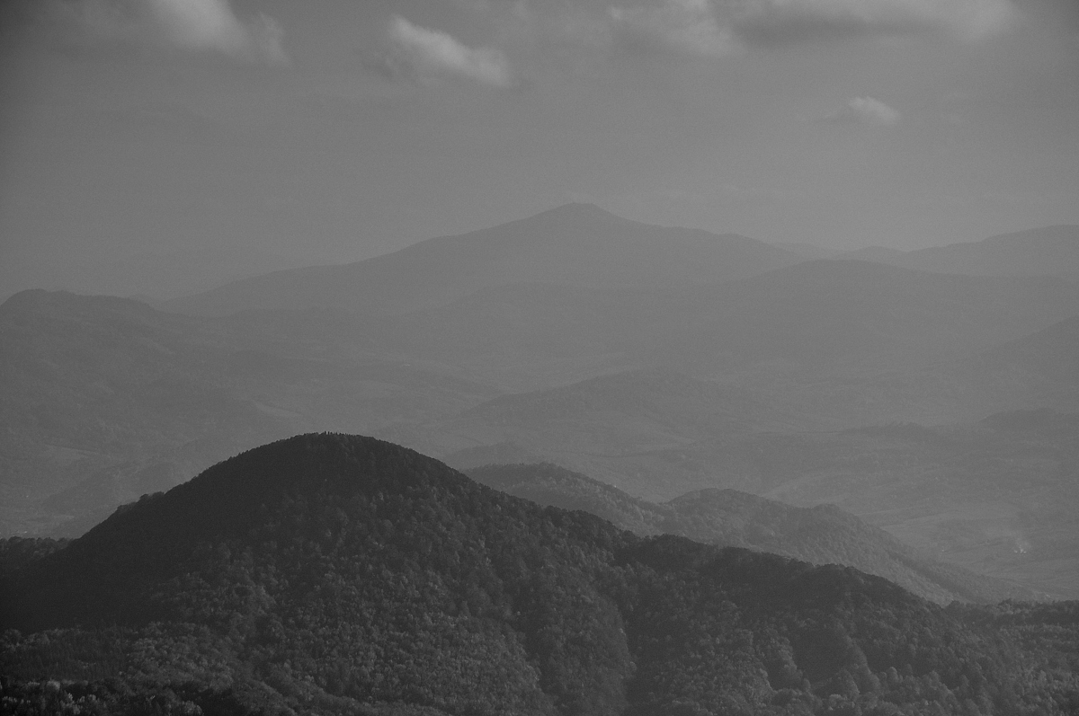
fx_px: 4400
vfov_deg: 9.3
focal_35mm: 147
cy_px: 358
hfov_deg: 14.0
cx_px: 540
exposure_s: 1/1000
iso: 400
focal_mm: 98
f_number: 8
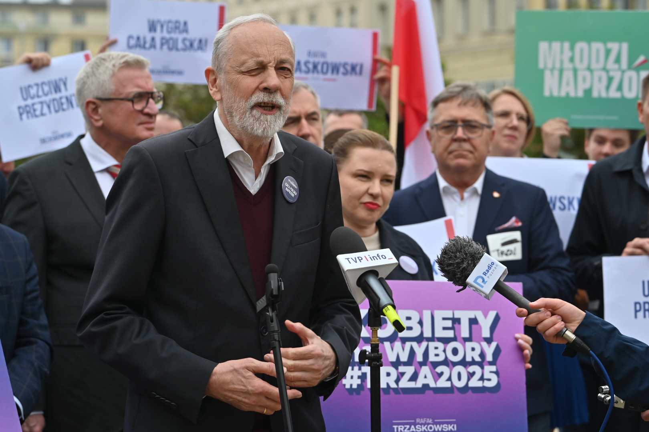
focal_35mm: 93
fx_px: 1676
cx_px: 324
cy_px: 216
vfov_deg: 14.7
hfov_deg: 21.9
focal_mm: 93
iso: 100
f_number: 5
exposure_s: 1/400
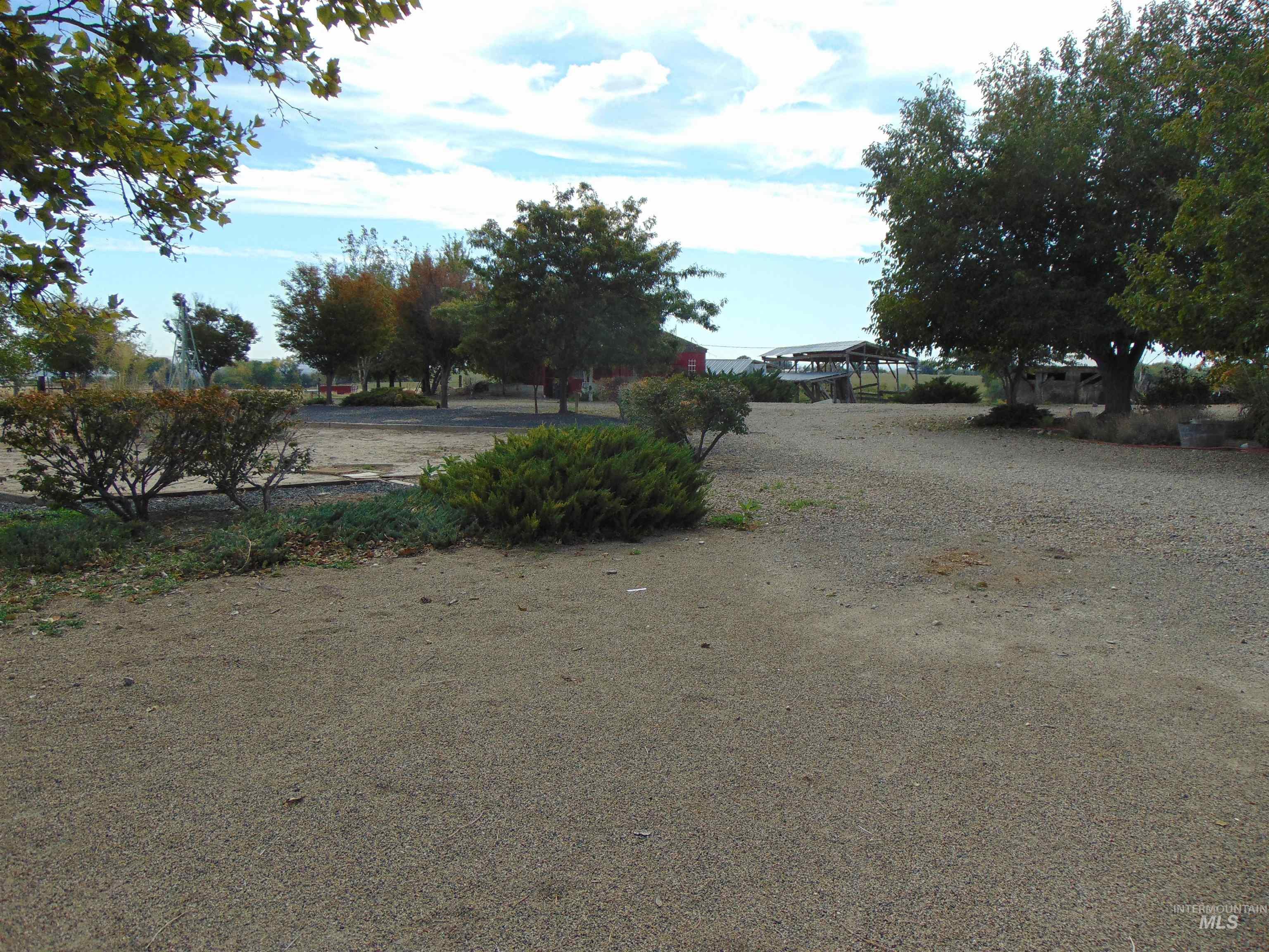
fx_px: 916
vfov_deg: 54.9
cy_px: 476
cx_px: 634
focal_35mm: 25
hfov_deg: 69.4
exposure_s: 1/1000
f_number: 3
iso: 80
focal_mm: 4.5
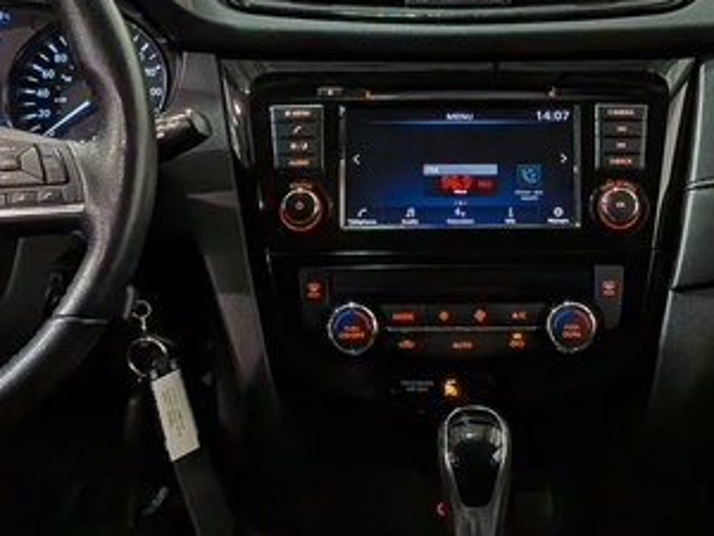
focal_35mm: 82
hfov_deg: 23.7
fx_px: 1691
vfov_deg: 17.9
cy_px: 160
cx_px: 488
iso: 44
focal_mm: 4.53
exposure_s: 1/24
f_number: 1.7
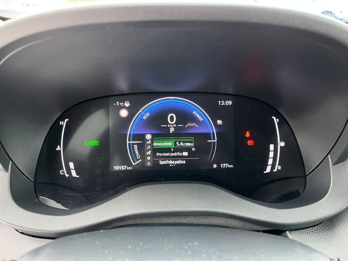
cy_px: 130
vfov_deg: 53.1
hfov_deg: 67.3
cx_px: 174
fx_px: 261
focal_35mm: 26
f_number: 1.6
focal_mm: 5.1
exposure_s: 1/60
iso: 400
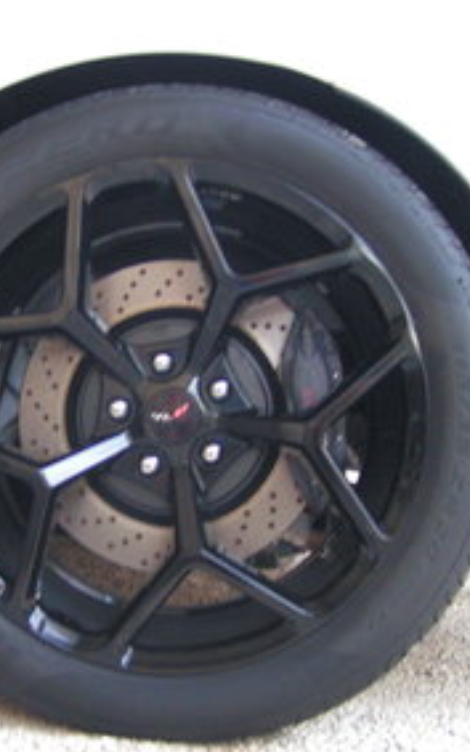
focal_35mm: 57
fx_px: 1168
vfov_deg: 35.7
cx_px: 133
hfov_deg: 22.6
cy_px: 391
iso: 200
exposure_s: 1/10
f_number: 2.8
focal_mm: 5.8
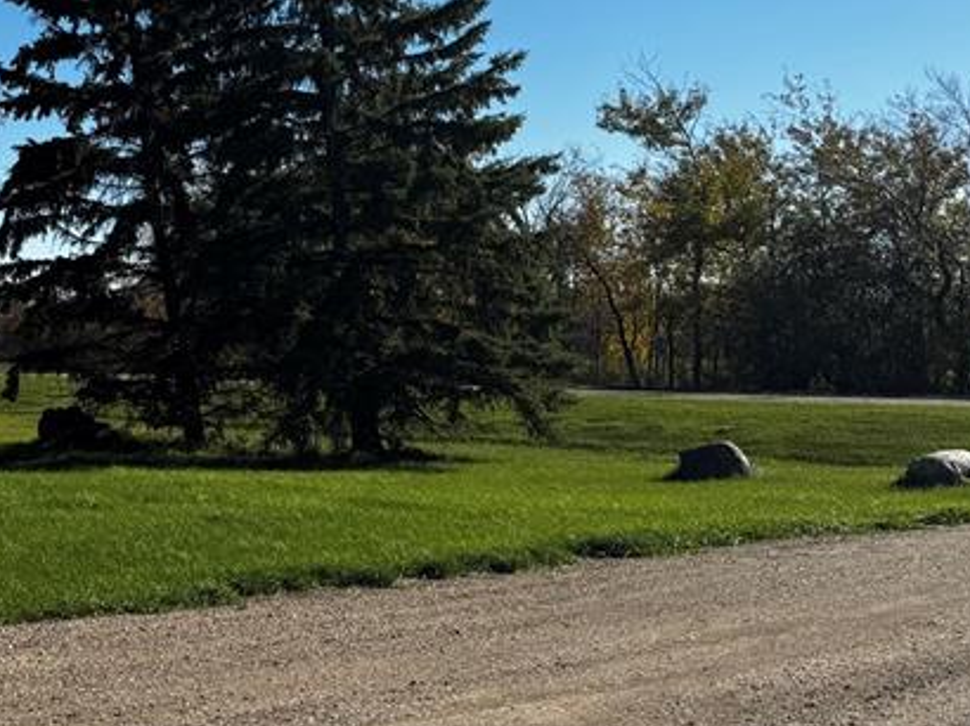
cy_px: 335
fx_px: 1680
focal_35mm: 60
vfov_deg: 24.4
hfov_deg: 29.5
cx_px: -57
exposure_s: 1/4950
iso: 80
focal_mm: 6.76
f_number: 1.78
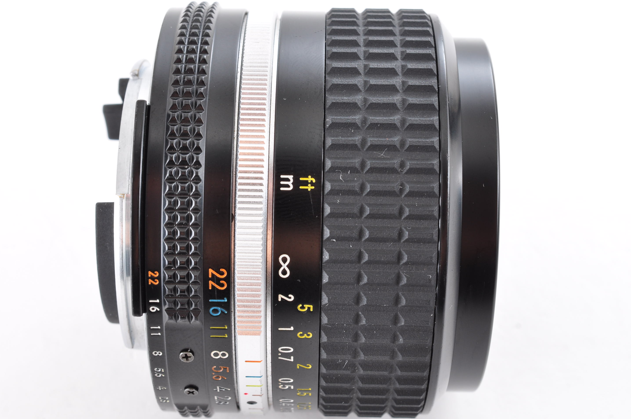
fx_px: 1173
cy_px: 206
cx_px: 311
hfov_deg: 30.1
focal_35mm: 67
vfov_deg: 20.3
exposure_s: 1/200
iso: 200
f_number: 16
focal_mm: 40
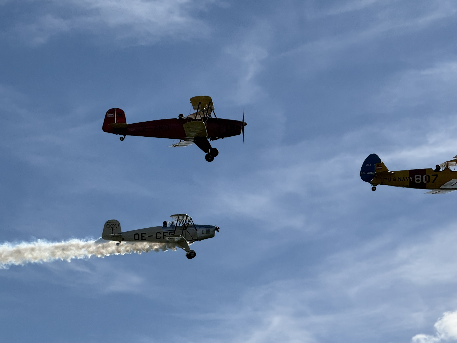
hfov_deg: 13.1
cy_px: 188
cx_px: 265
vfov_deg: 9.8
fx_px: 1994
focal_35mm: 151
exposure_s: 1/3344
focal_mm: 15.66
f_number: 2.8
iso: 50
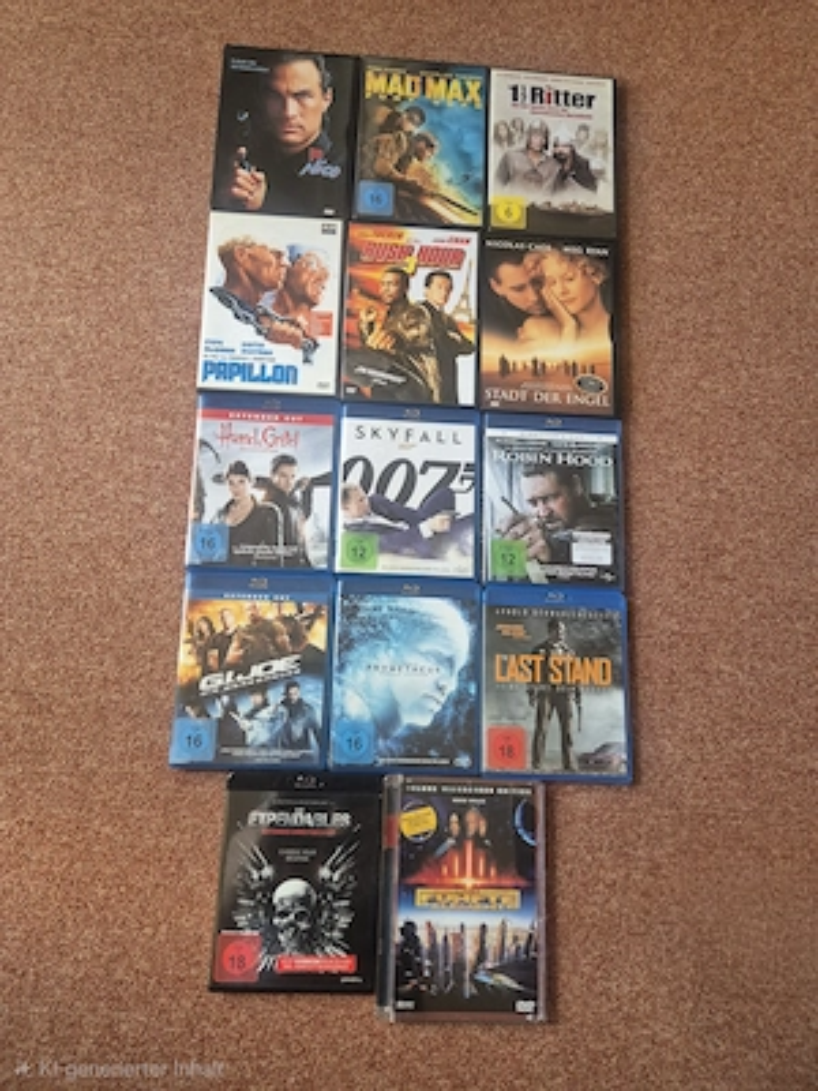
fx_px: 725
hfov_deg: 58.9
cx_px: 409
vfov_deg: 73.9
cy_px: 546
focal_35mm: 23
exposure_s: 1/100
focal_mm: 5.4
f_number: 1.8
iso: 640
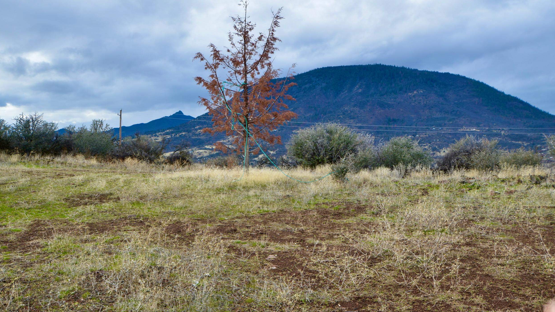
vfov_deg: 31.1
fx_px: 559
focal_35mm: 38
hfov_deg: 52.8
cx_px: 277
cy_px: 182
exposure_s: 1/100
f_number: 8
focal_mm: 24
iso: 100
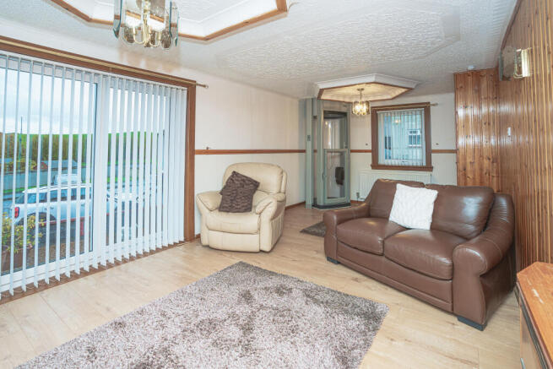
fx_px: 246
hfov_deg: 96.7
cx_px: 276
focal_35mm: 16
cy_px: 184
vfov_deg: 73.8
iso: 250
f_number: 9
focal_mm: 16
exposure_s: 1/60
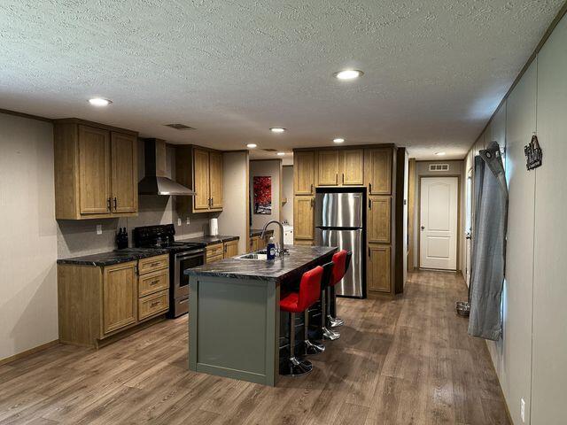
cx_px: 284
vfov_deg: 56.8
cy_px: 212
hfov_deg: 71.6
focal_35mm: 24
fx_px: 393
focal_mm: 6.86
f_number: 1.78
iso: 320
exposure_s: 1/60
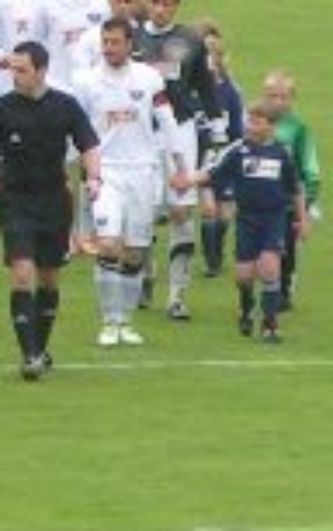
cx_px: -388
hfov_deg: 1.2
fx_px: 16550
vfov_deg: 1.8
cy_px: -236
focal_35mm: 1143
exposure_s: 1/250
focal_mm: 31.5
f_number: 5
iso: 50
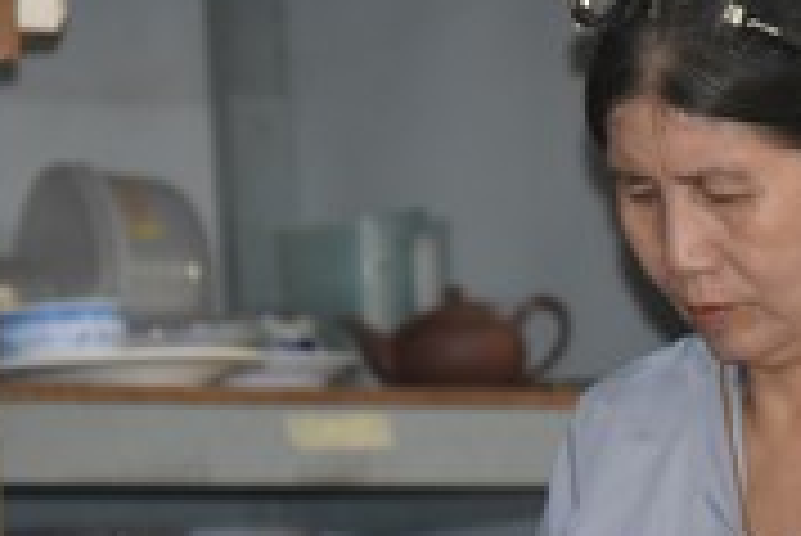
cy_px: 568
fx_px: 9775
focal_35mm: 439
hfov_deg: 4.7
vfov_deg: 3.1
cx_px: 783
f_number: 4
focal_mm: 120
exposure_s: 1/60
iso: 3200
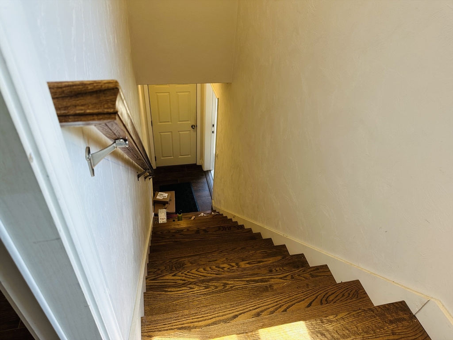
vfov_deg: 56.8
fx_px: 314
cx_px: 226
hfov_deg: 71.6
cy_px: 170
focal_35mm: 24
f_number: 1.78
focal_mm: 6.86
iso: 64
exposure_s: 1/120
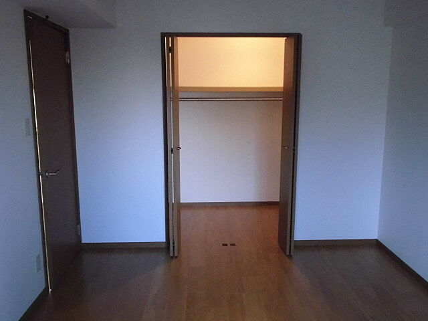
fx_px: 359
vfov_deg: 48.2
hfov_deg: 61.7
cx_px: 214
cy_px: 160
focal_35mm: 29
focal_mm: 5.3
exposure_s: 1/60
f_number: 3.4
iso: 800
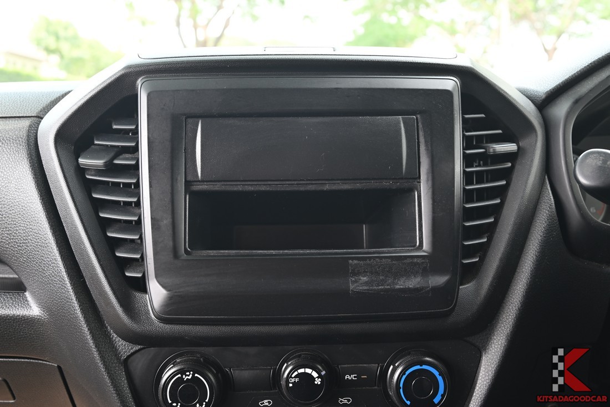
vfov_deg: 42.3
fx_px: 525
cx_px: 305
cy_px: 204
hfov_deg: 60.3
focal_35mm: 31
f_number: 6.7
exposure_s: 1/60
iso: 400
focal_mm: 31
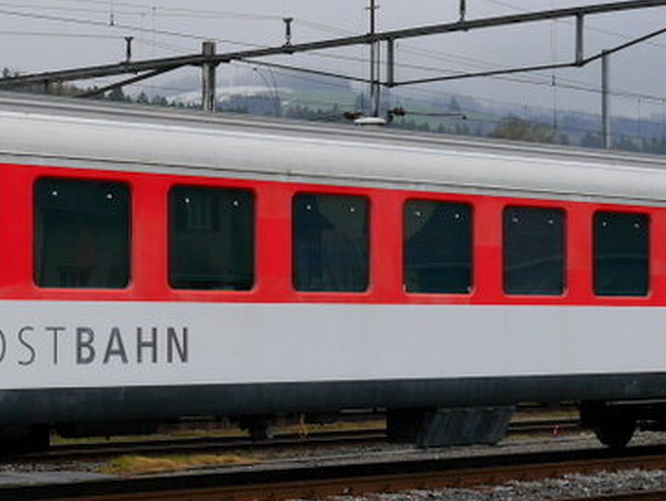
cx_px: 57
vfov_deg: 12.9
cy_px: 293
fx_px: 2215
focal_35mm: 115
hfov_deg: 16.8
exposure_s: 1/160
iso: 160
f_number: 5.6
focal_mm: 19
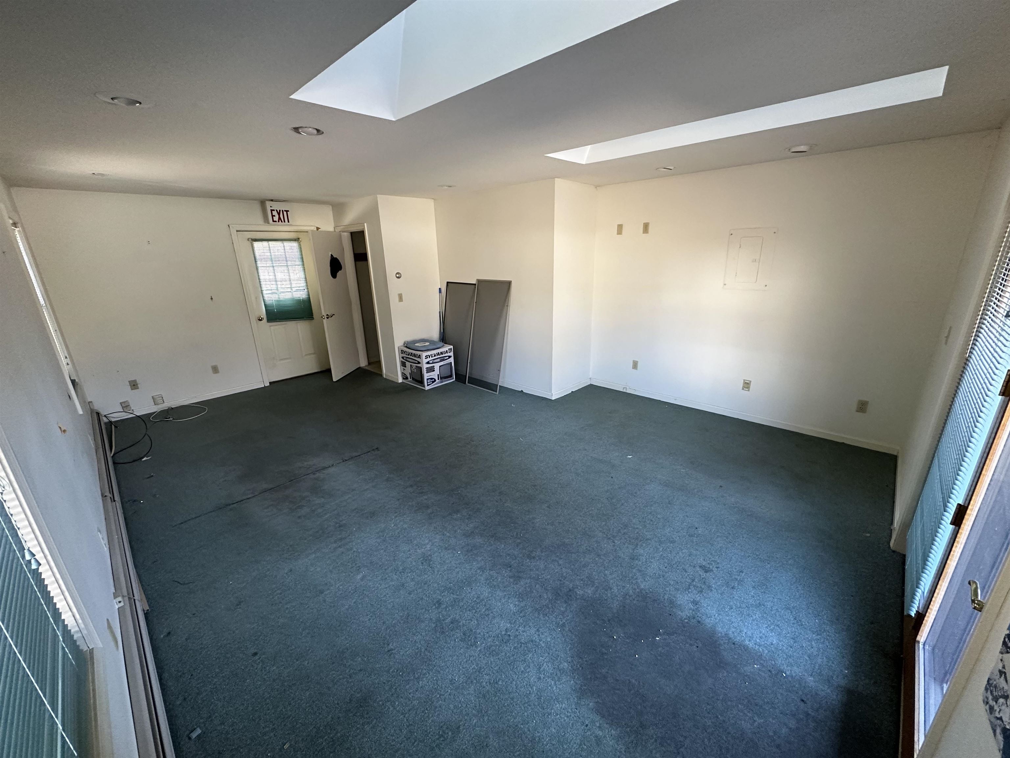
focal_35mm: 14
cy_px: 379
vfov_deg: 85.7
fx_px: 408
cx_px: 505
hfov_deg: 102.1
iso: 320
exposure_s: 1/97
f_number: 2.2
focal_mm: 2.22
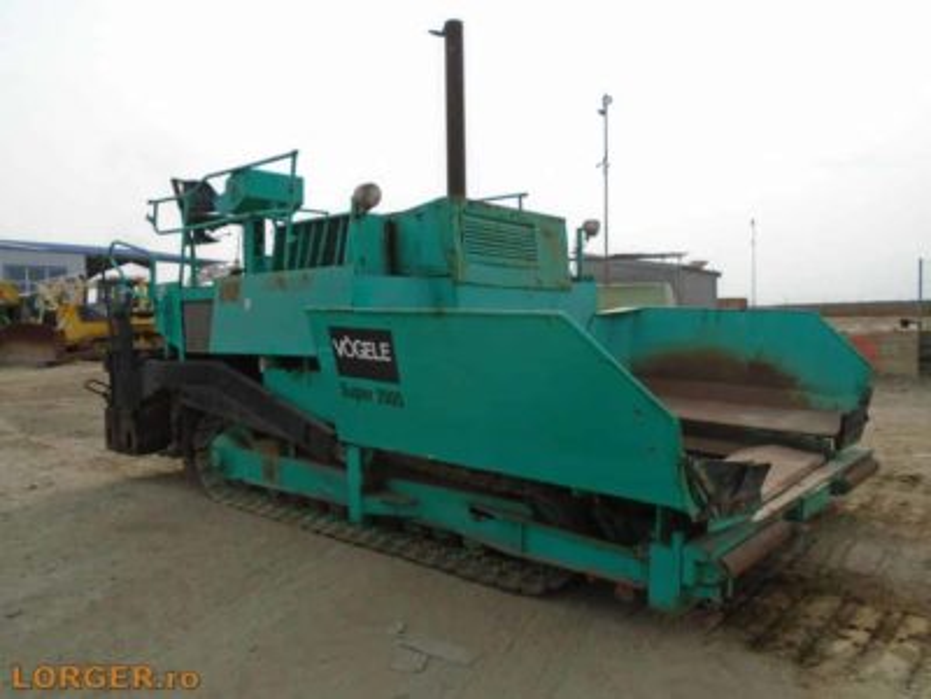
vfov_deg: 53.1
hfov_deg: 67.3
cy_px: 350
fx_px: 699
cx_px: 466
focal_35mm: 26
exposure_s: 1/800
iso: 100
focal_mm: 4.6
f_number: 3.2
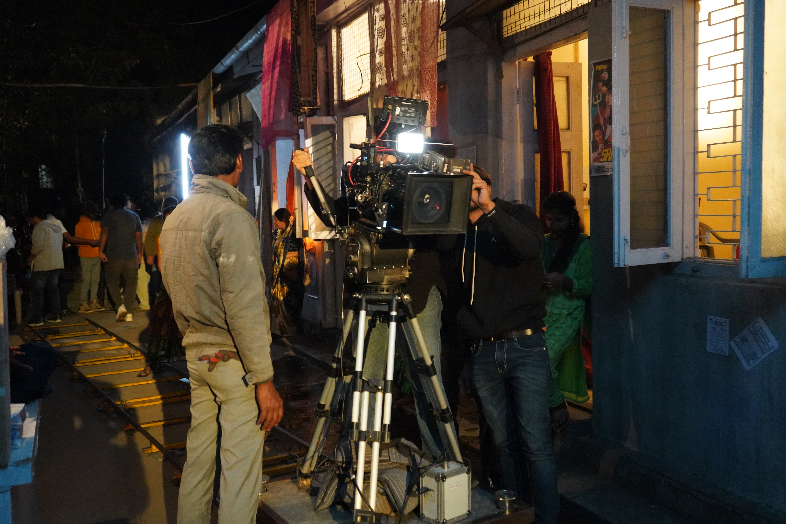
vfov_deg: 38.9
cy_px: 262
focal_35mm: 34
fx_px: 742
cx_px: 393
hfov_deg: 55.8
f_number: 4
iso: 12800
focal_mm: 34
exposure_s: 1/125
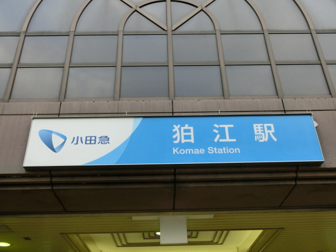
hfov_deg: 47.9
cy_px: 126
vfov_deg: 36.8
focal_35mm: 39
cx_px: 168
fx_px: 379
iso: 250
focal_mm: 6.9
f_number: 4.1
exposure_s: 1/125
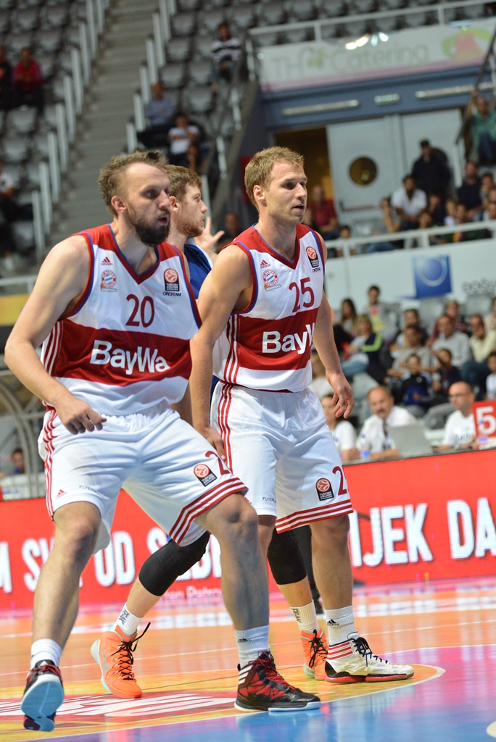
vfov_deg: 14.1
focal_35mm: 145
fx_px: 2992
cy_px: 371
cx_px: 248
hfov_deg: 9.5
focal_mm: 145
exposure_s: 1/400
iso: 2500
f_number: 5
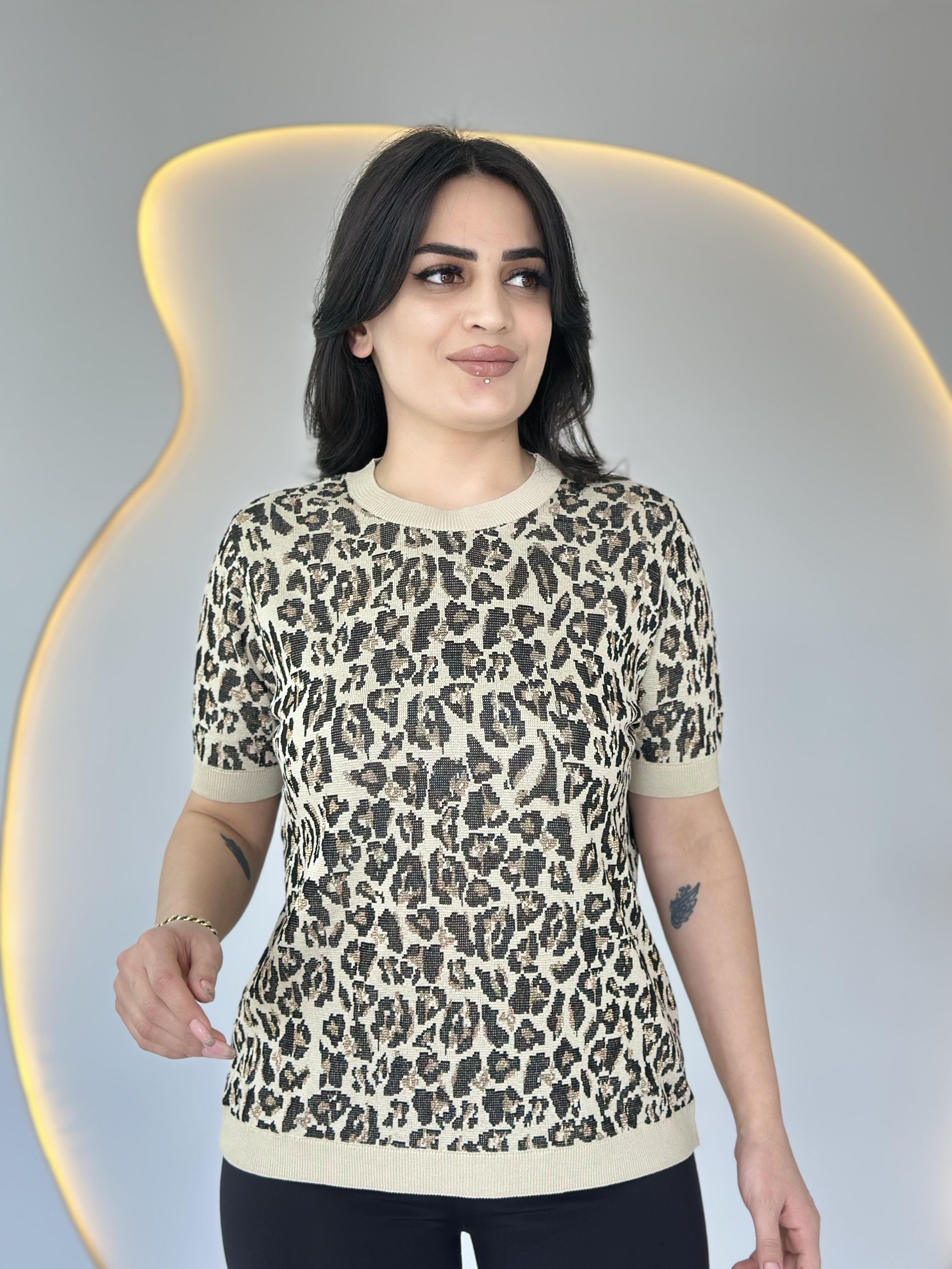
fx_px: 1760
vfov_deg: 39.7
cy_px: 634
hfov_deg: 30.3
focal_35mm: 48
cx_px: 476
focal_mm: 6.86
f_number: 1.78
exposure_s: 1/100
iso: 64
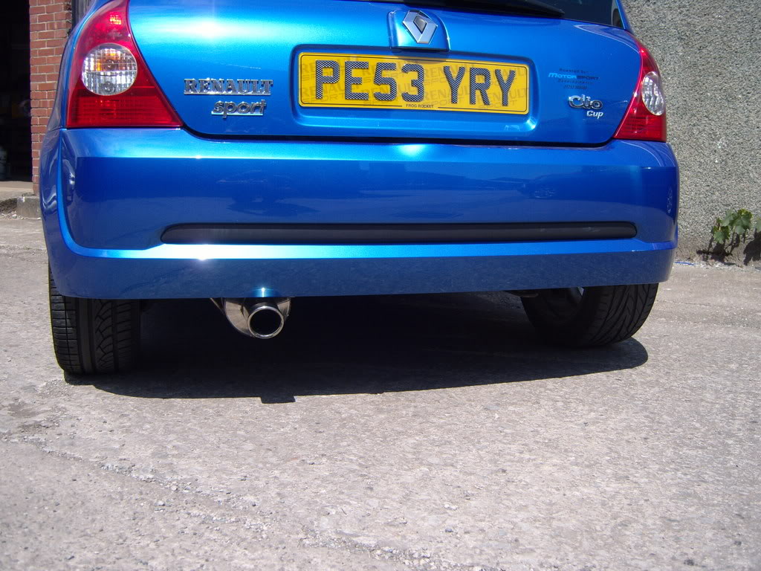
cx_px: 380
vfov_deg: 40.7
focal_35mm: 35
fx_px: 769
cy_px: 286
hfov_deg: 52.6
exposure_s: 1/180
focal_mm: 7.4
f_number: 7.1
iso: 80
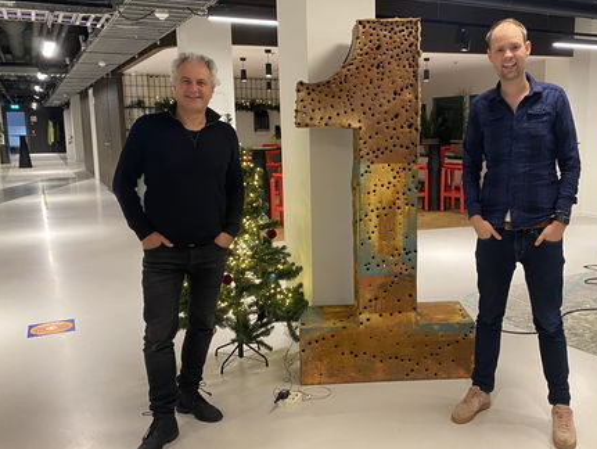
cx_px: 362
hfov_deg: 53.5
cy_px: 223
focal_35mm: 34
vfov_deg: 41.8
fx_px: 587
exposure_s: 1/50
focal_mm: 4.25
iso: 320
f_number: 1.8
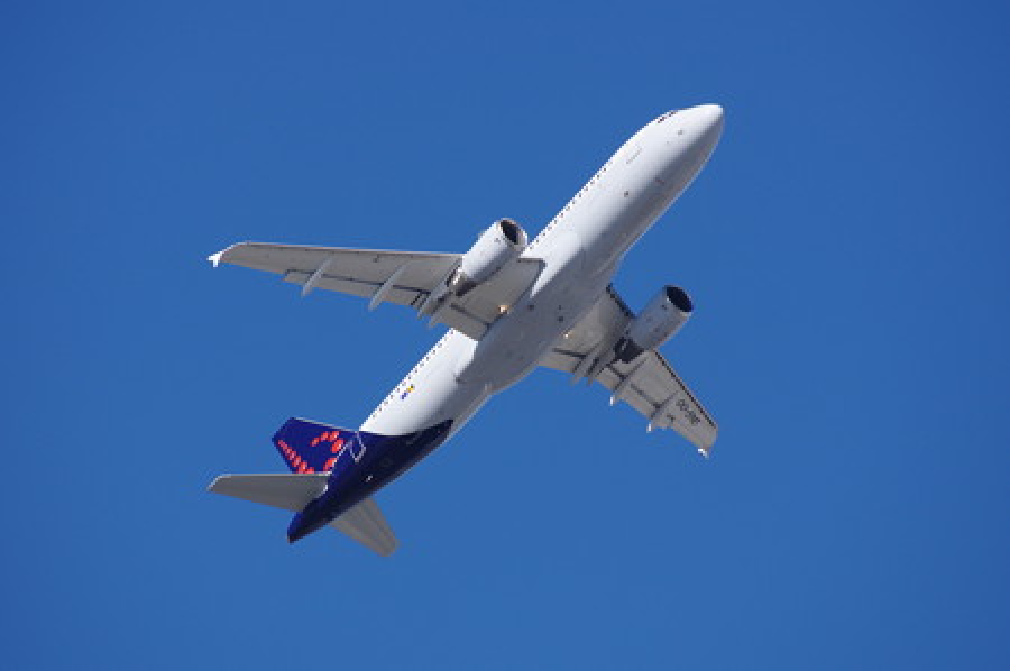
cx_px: 505
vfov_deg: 2.2
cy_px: 336
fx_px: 17235
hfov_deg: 3.4
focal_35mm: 615
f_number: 8
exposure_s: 1/500
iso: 200
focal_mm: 410
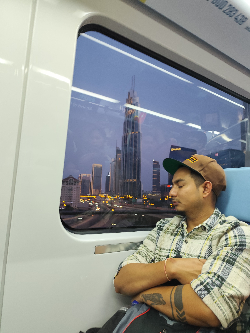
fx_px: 221
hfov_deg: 58.9
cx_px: 125
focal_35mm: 23
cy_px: 166
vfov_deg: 73.9
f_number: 1.65
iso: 500
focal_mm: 6.19
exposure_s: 1/33.3
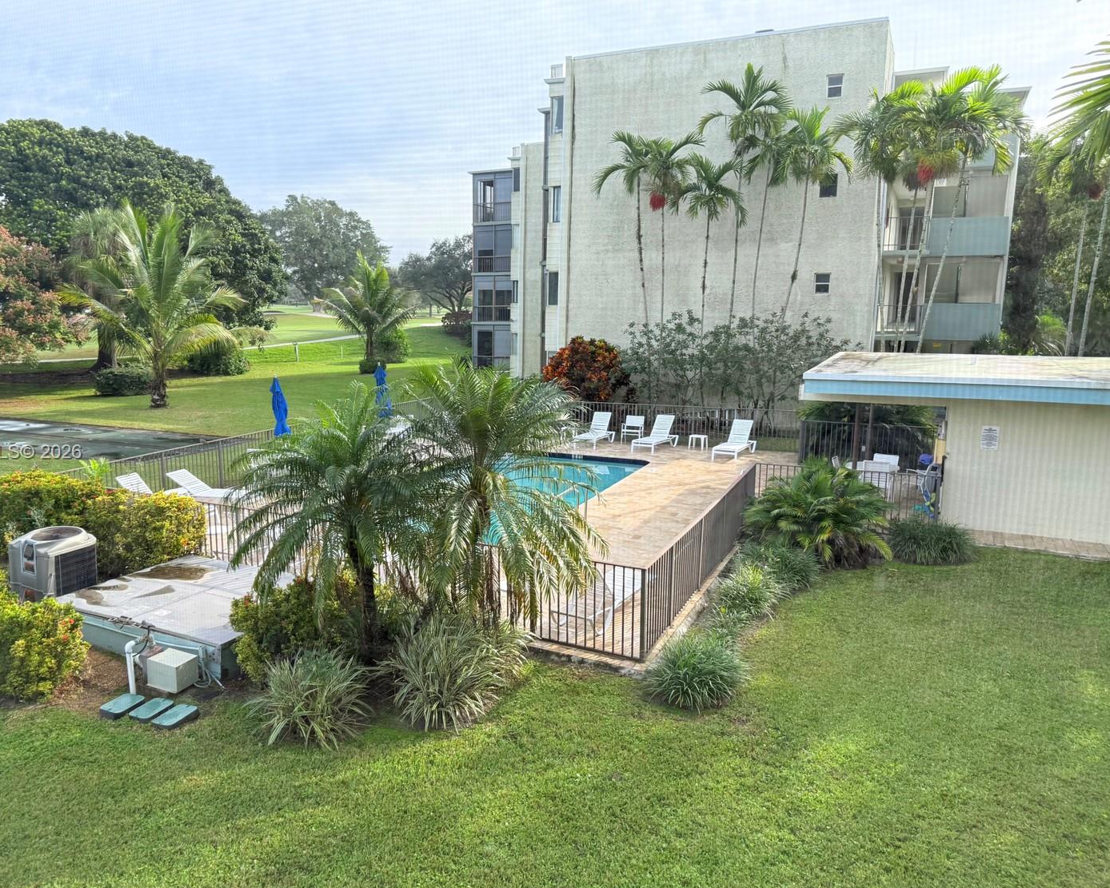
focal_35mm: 27
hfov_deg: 63.7
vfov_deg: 53.2
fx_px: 887
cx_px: 473
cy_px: 453
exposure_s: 1/1385
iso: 100
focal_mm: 6.76
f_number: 1.78
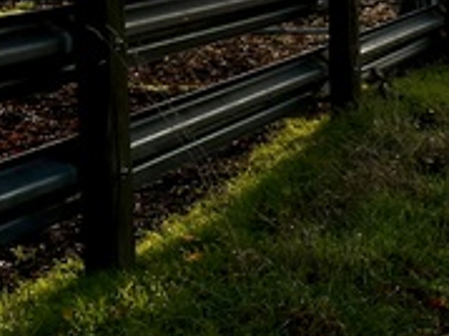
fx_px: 2087
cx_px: 720
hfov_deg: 11.6
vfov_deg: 9.0
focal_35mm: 161
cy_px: -145
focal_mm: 6.86
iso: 64
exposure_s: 1/2304
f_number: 1.78
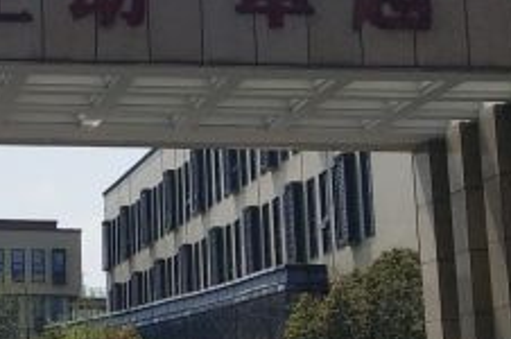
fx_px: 1828
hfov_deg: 14.9
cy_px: 43
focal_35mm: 129
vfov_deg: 10.5
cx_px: -229
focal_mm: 3.95
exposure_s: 1/5000
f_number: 1.8
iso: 50
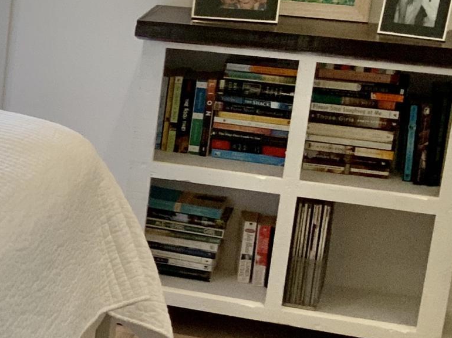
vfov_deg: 13.1
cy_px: 203
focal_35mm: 113
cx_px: -278
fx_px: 1475
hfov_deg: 15.7
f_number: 1.8
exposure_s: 1/60
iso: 64
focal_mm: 3
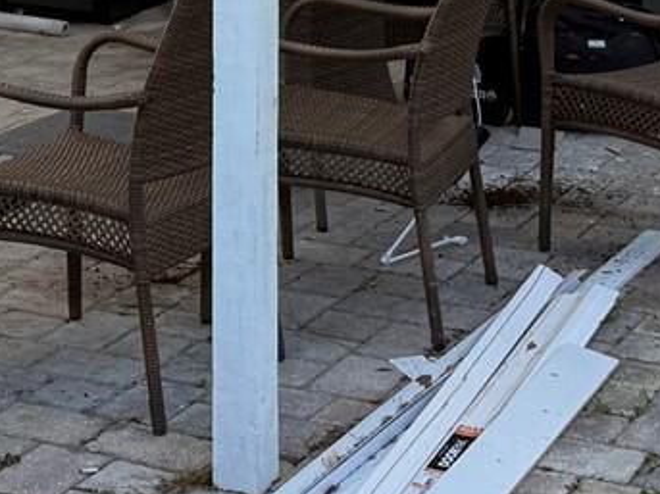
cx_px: 177
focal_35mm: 112
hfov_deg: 17.5
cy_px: -240
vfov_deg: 12.6
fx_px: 2135
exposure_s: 1/2525
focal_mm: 6.76
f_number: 1.78
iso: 100
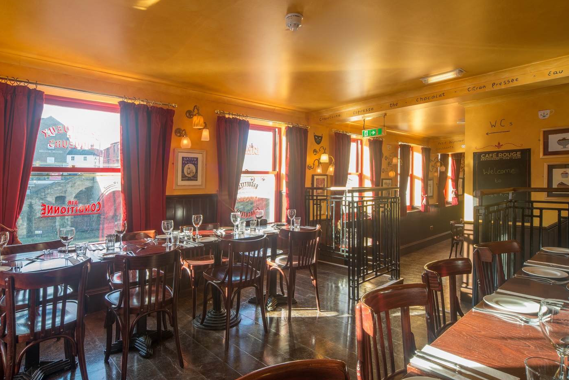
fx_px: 316
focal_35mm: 20
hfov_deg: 83.9
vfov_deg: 62.0
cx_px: 277
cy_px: 192
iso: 100
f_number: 16
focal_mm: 19
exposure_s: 1
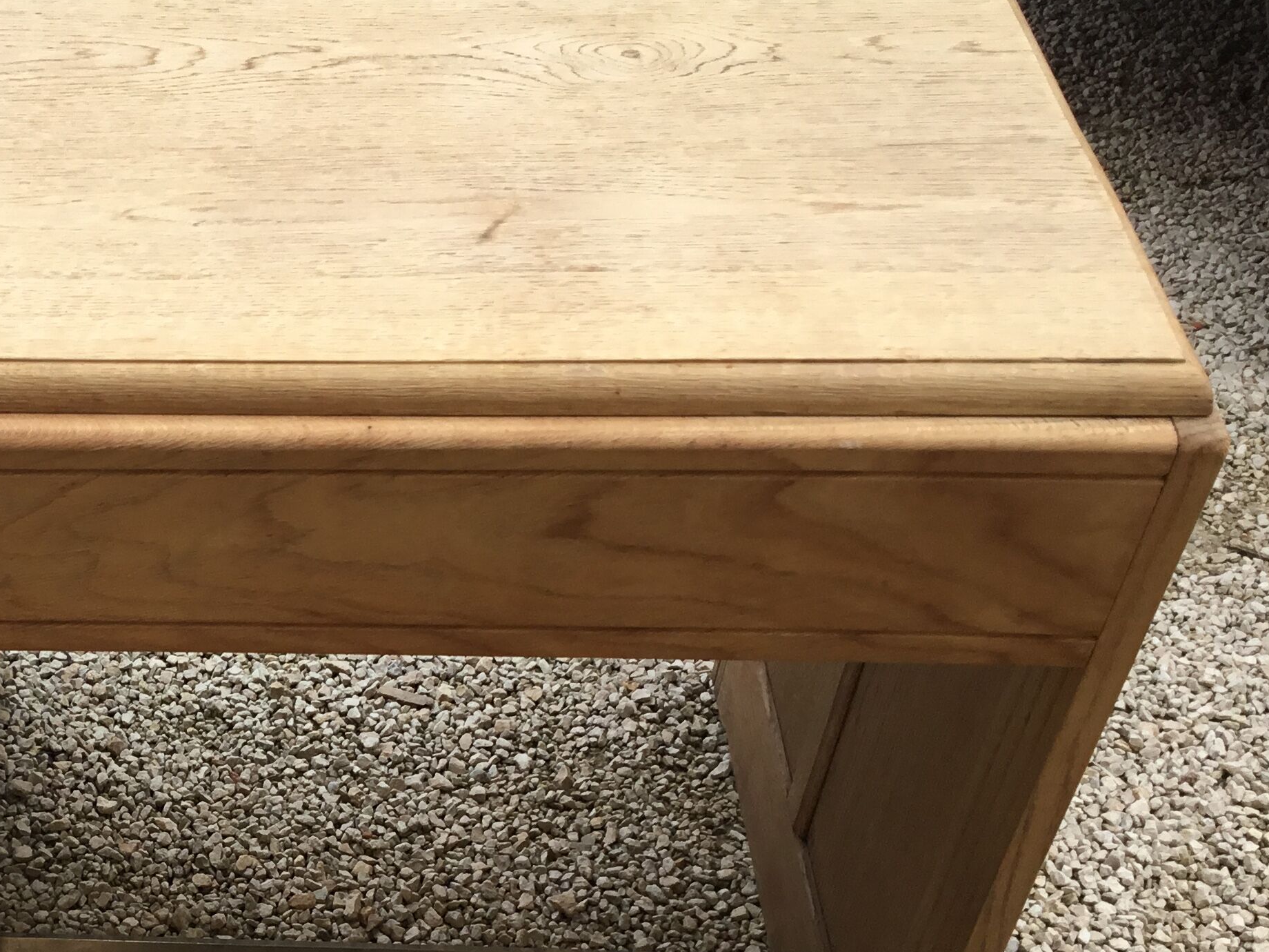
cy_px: 764
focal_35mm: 55
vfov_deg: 26.1
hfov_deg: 33.3
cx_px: 150
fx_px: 2016
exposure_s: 1/374
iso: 25
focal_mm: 3.3
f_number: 2.4
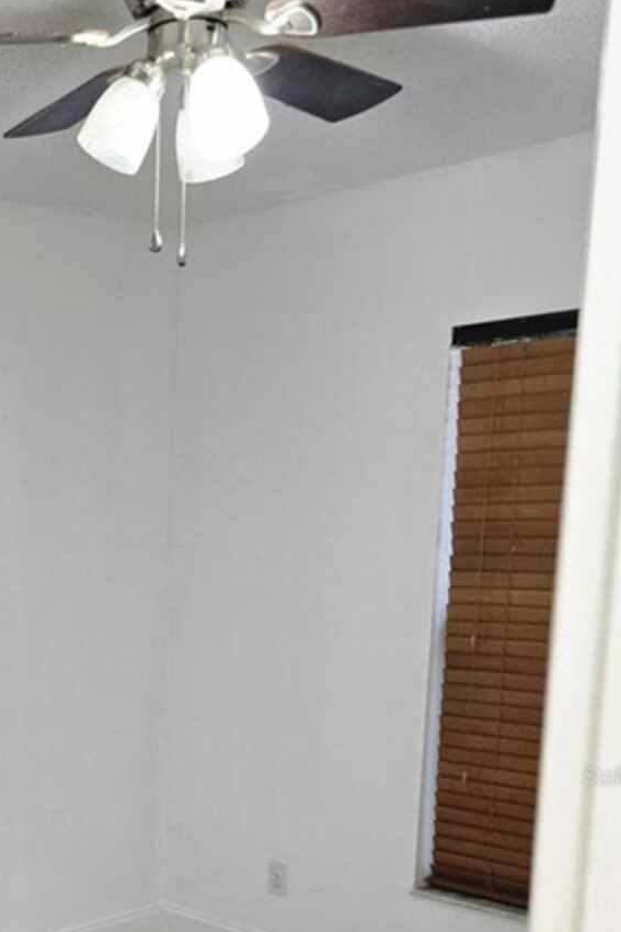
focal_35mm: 48
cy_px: 775
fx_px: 1241
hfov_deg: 26.5
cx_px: -8
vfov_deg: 39.1
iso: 320
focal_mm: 6.3
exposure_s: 1/120
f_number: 1.7
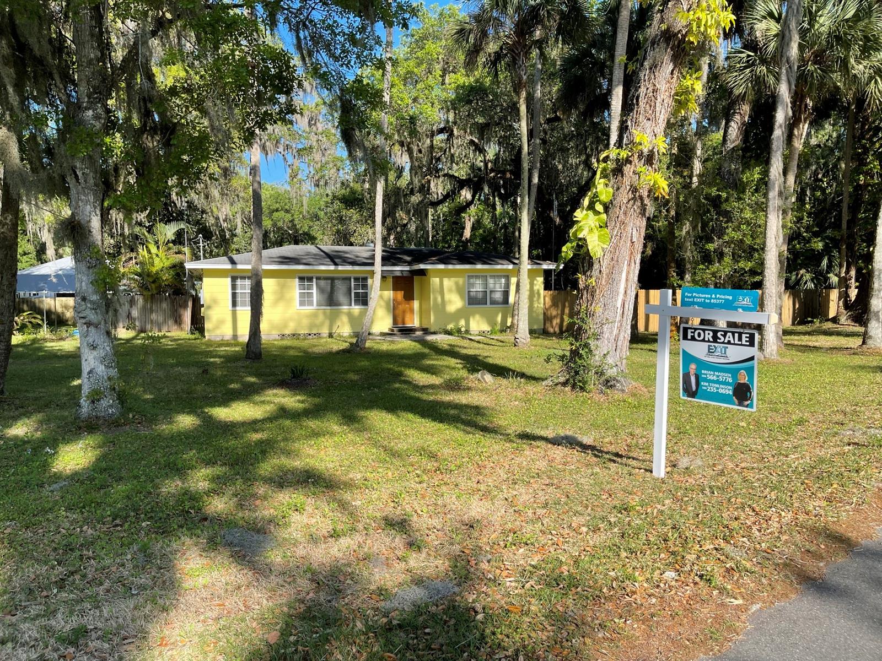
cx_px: 441
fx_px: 662
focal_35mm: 26
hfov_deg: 67.3
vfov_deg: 53.1
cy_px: 330
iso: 32
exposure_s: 1/1513
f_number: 1.6
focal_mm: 5.1
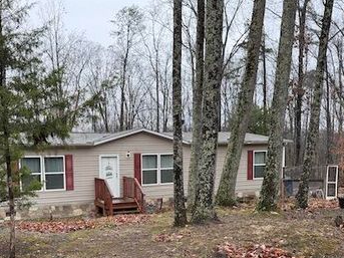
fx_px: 348
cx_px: 120
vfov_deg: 39.9
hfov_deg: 51.8
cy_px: 181
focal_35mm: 35
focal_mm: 6.76
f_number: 1.78
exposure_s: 1/317
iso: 100
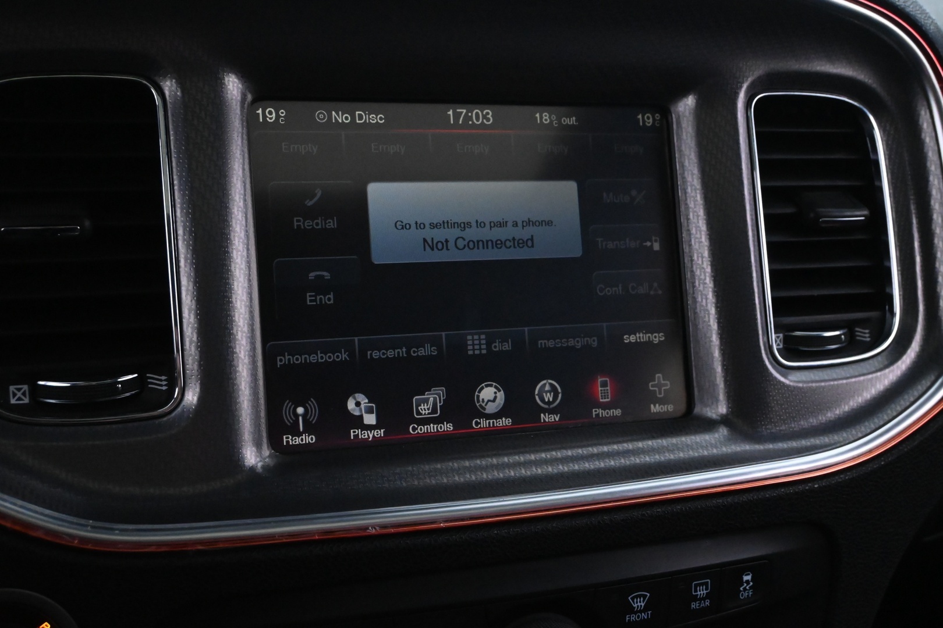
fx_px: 1022
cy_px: 314
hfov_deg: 49.6
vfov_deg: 34.2
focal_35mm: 39
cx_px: 472
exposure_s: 1/40
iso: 6400
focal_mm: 26
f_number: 5.6
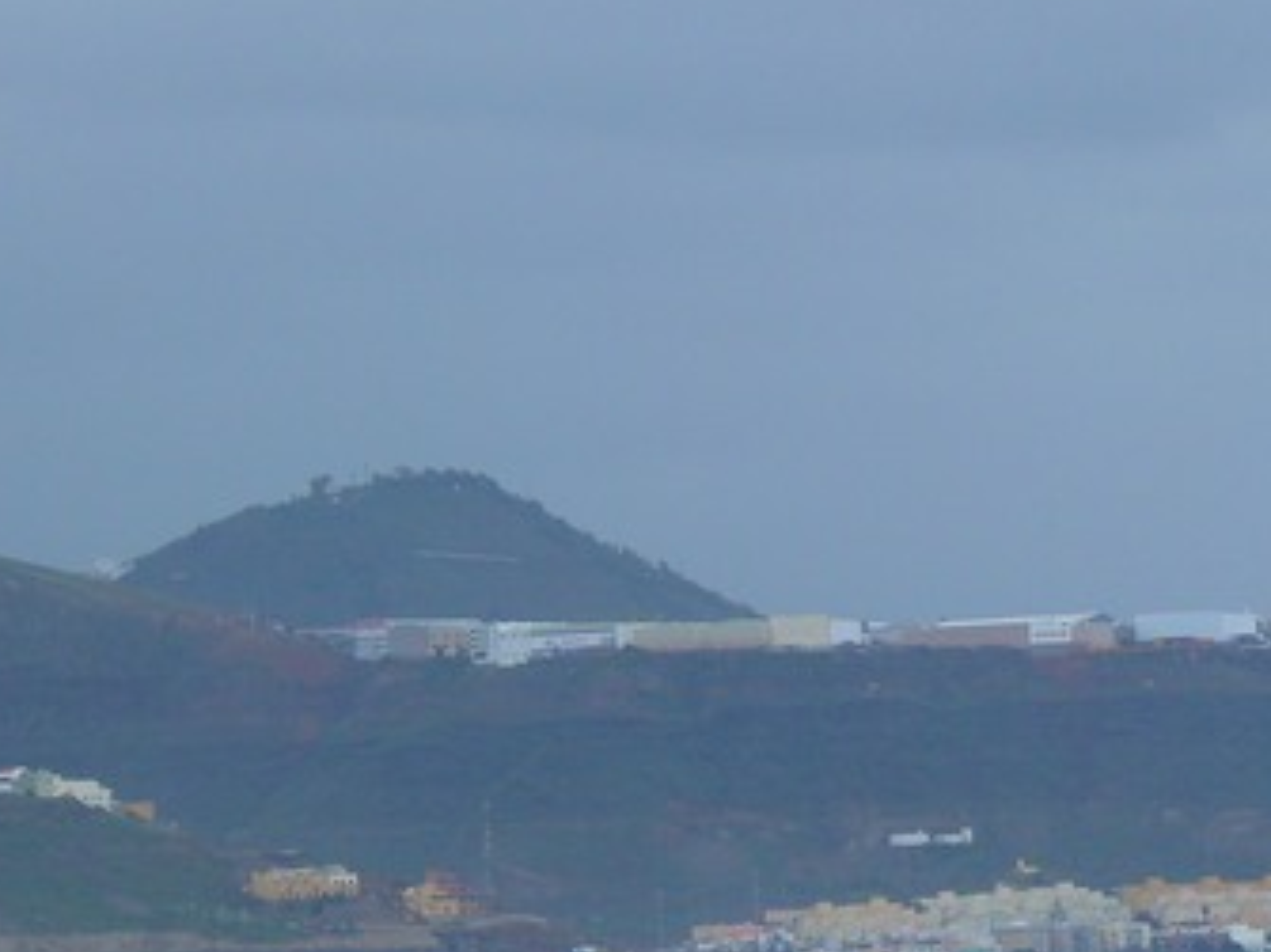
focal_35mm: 387
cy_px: 982
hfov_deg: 5.1
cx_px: 512
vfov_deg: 3.8
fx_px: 14204
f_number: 4
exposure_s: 1/250
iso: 100
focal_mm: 36.5
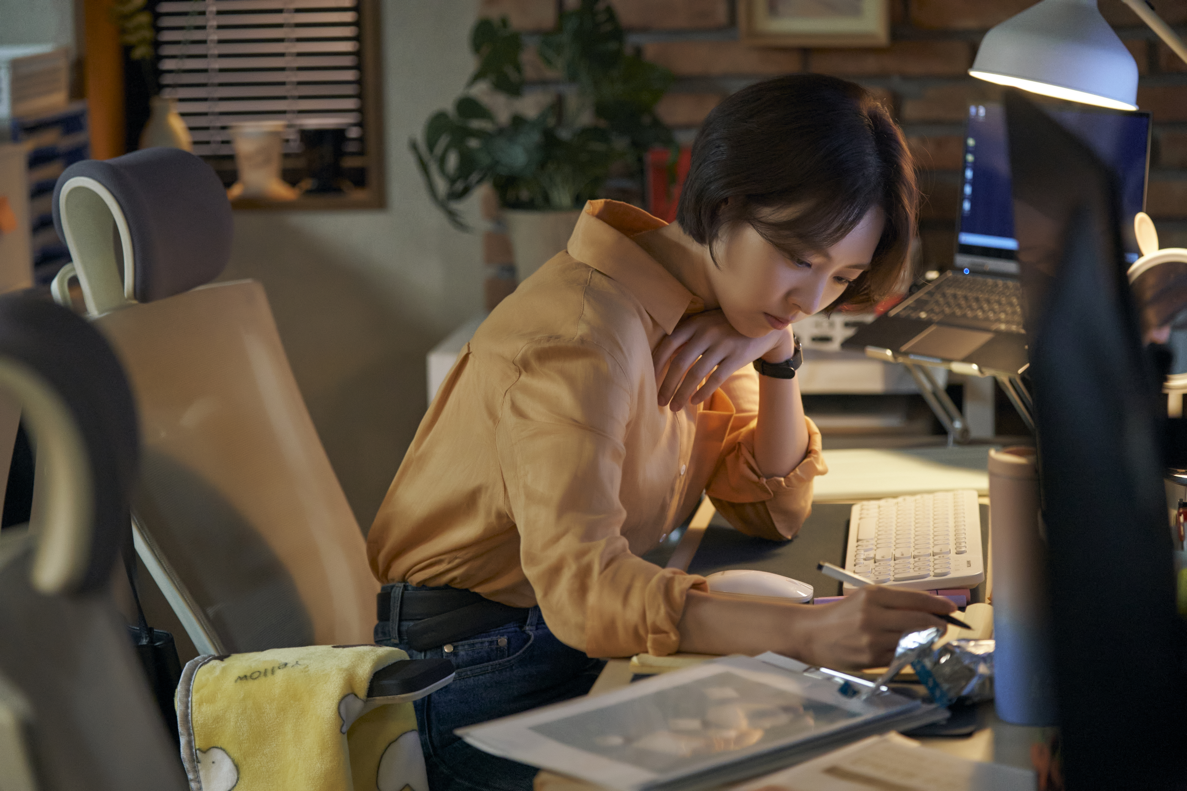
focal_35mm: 83
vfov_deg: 16.5
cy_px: 396
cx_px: 594
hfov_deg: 24.5
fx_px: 2736
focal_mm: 83
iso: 6400
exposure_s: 1/125
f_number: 2.8
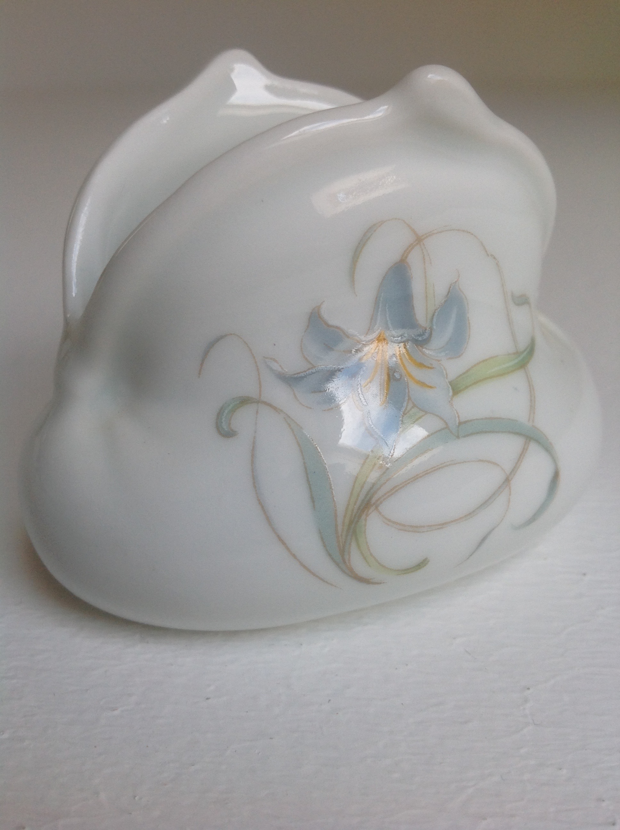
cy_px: 415
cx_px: 310
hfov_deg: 40.6
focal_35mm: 35
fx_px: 838
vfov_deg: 52.7
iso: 50
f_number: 2.4
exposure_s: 1/137
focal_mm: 4.28
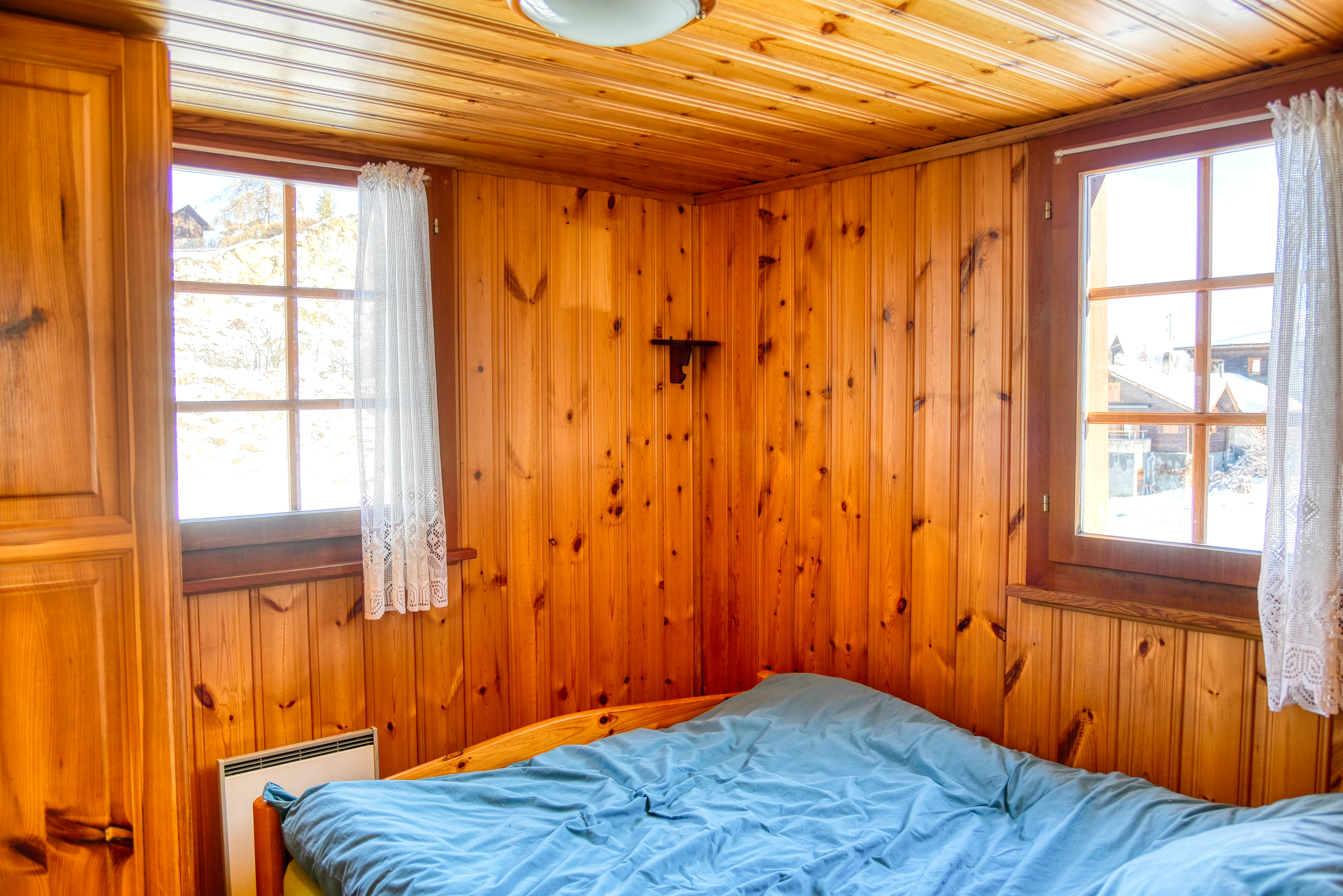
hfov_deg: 67.4
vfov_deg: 48.0
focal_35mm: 27
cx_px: 672
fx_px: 1008
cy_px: 448
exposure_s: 1/200
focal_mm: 27
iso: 250
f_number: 7.1
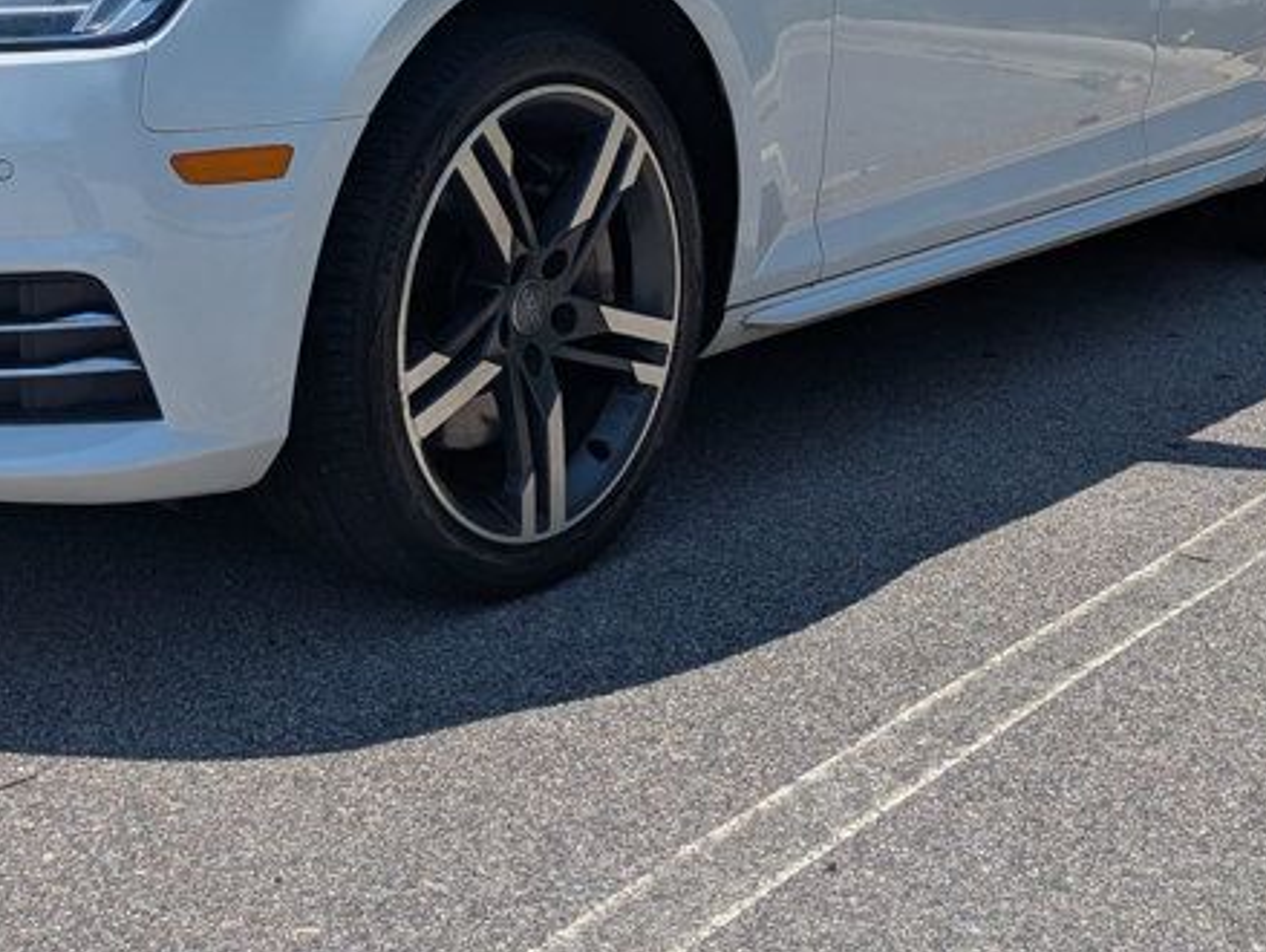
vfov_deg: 24.4
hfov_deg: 34.0
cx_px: 433
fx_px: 2050
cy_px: -100
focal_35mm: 56
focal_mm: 6.81
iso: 47
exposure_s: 1/4049
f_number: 1.85
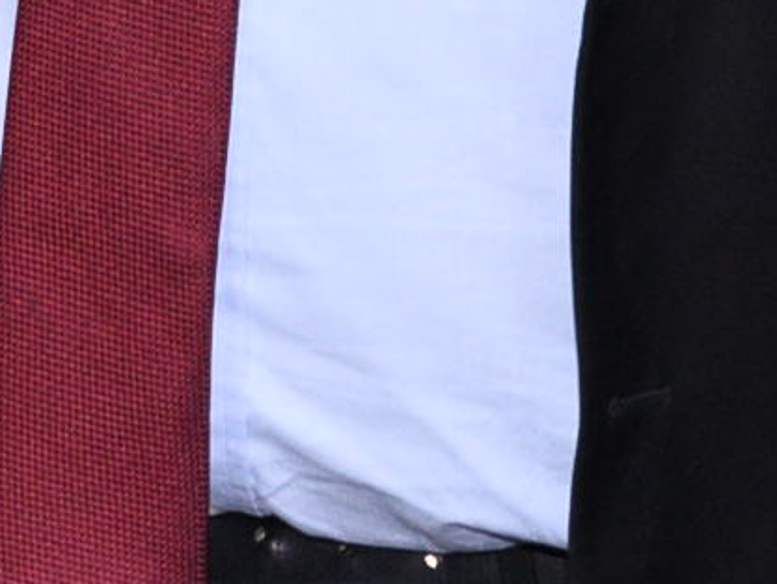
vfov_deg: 5.8
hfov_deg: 8.1
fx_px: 5456
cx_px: 153
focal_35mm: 243
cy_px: -927
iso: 1600
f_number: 5.6
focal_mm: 35
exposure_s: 1/60
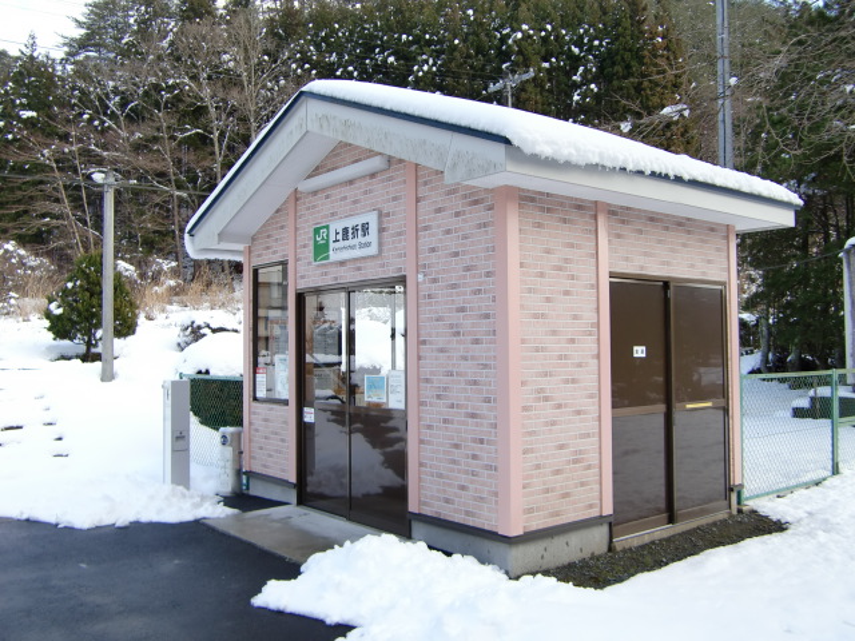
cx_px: 428
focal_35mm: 33
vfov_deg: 42.9
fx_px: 815
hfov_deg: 55.4
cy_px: 320
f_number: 2.7
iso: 64
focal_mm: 5.8
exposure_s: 1/200
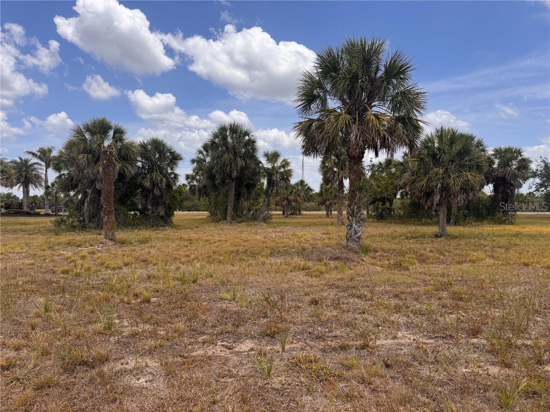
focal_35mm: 24
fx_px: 381
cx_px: 275
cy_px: 206
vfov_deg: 56.8
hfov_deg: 71.6
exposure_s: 1/4310
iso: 80
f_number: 1.78
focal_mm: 6.76
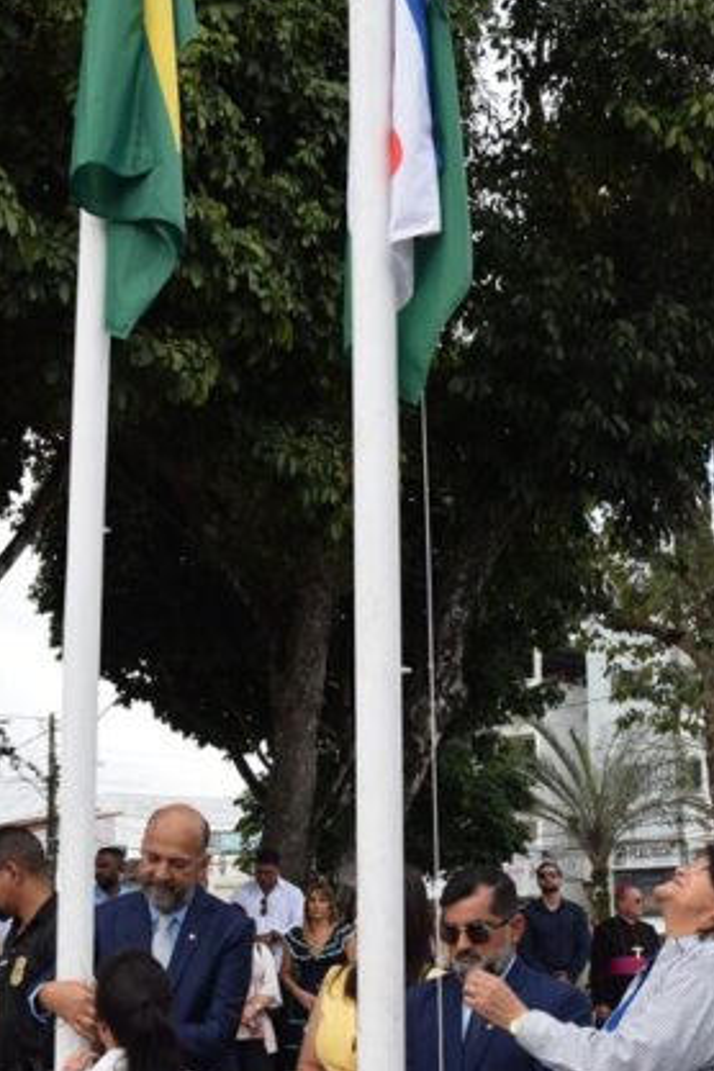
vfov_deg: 40.6
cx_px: 302
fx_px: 1428
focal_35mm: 48
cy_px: 717
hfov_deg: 28.0
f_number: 8
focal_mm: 18
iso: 250
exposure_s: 1/250
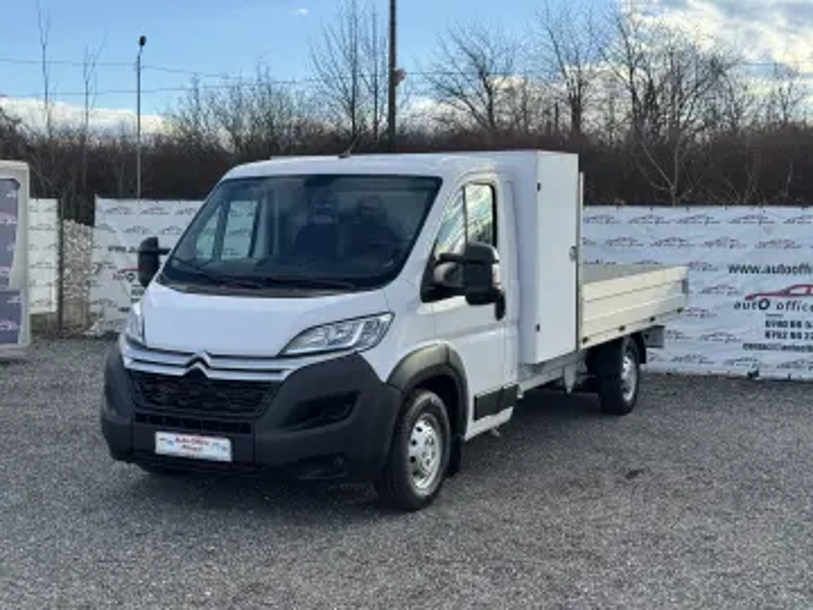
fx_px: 1127
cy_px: 305
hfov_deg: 39.7
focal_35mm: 48
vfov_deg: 30.3
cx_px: 406
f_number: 1.78
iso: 64
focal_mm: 6.76
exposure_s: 1/1427
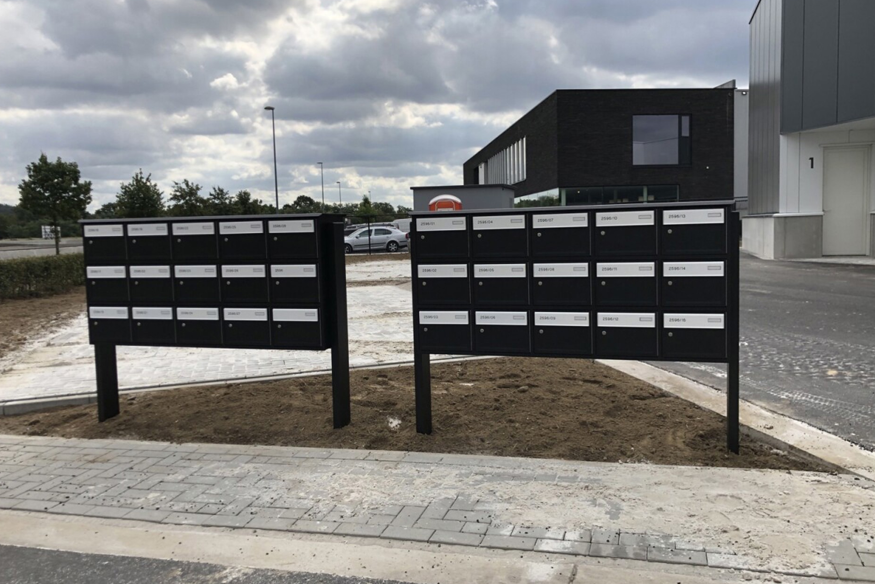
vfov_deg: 43.6
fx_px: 729
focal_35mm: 30
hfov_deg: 61.9
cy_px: 287
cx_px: 445
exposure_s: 1/2288
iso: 20
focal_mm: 4
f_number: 1.8
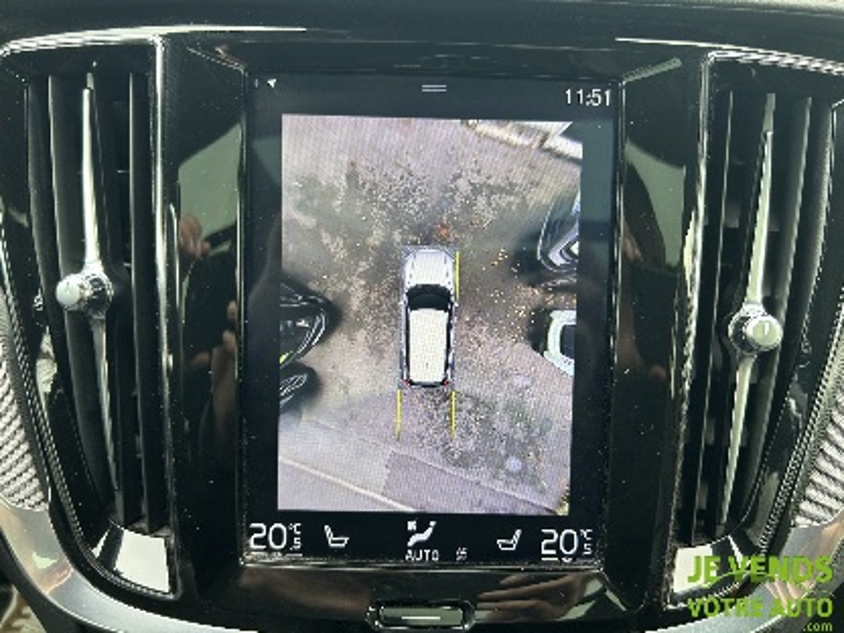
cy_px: 316
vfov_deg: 53.1
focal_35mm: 26
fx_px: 634
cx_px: 422
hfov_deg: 67.3
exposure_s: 1/121
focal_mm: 5.7
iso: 100
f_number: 1.5
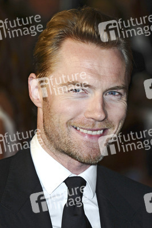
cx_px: 76
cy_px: 114
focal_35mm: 195
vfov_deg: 10.5
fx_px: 1234
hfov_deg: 7.0
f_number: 4.5
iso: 320
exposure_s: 1/250
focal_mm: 130
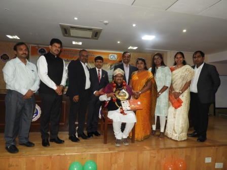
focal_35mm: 24
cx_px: 114
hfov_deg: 71.6
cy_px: 85
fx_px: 157
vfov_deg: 56.8
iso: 200
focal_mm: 4.3
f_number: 3.3
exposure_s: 1/30
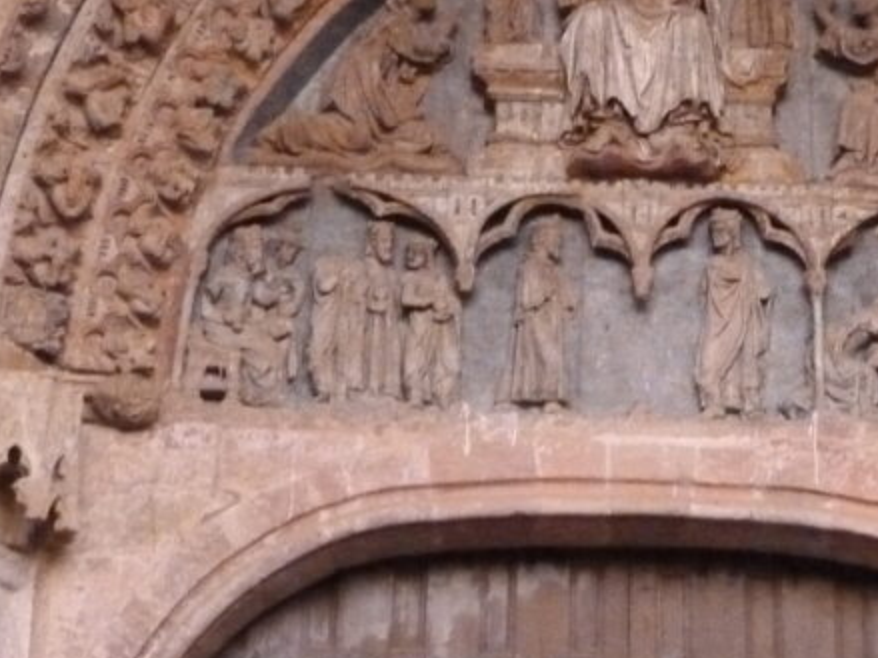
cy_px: 14
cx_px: 686
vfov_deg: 12.3
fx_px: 3017
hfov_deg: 16.4
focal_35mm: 119
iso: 1600
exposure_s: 1/15
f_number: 3.2
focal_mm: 9.2
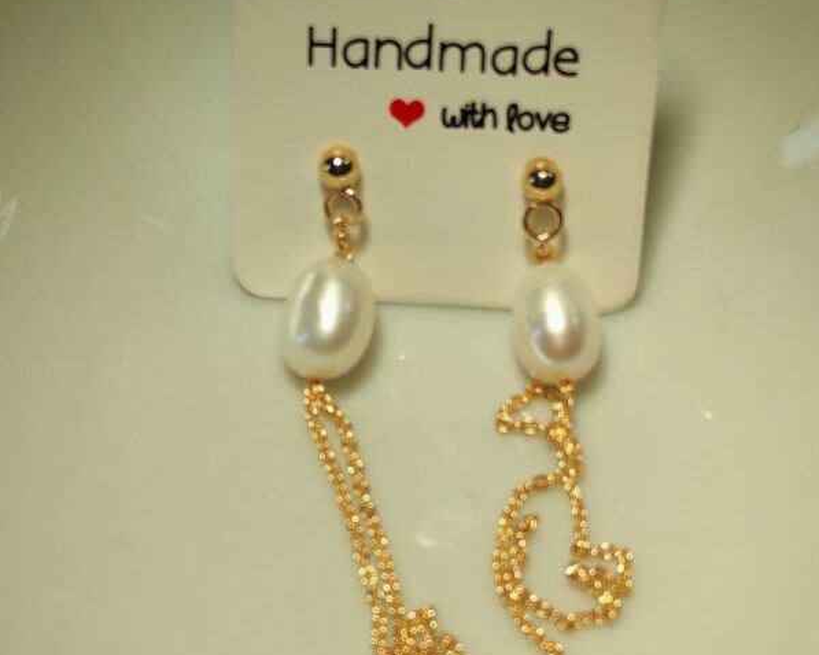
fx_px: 2156
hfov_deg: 21.5
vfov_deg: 17.2
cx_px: 410
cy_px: 487
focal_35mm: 89
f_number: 1.95
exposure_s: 1/100
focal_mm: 5.52
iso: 64
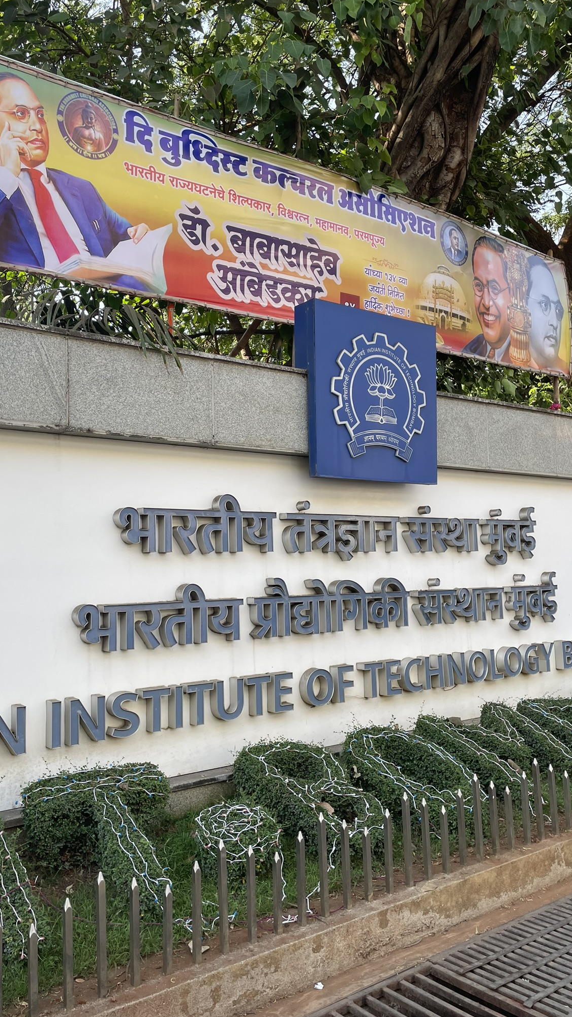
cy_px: 500
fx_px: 782
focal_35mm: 29
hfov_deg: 40.1
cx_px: 244
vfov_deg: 66.1
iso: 32
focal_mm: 4.2
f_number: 1.6
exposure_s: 1/485
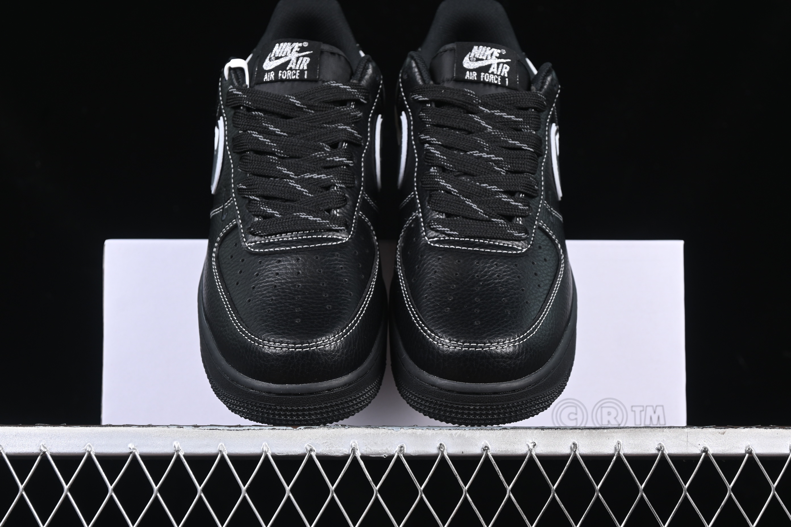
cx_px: 396
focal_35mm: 75
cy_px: 264
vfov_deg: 18.2
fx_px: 1648
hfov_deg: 27.0
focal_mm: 50
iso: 160
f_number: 6.3
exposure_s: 1/50
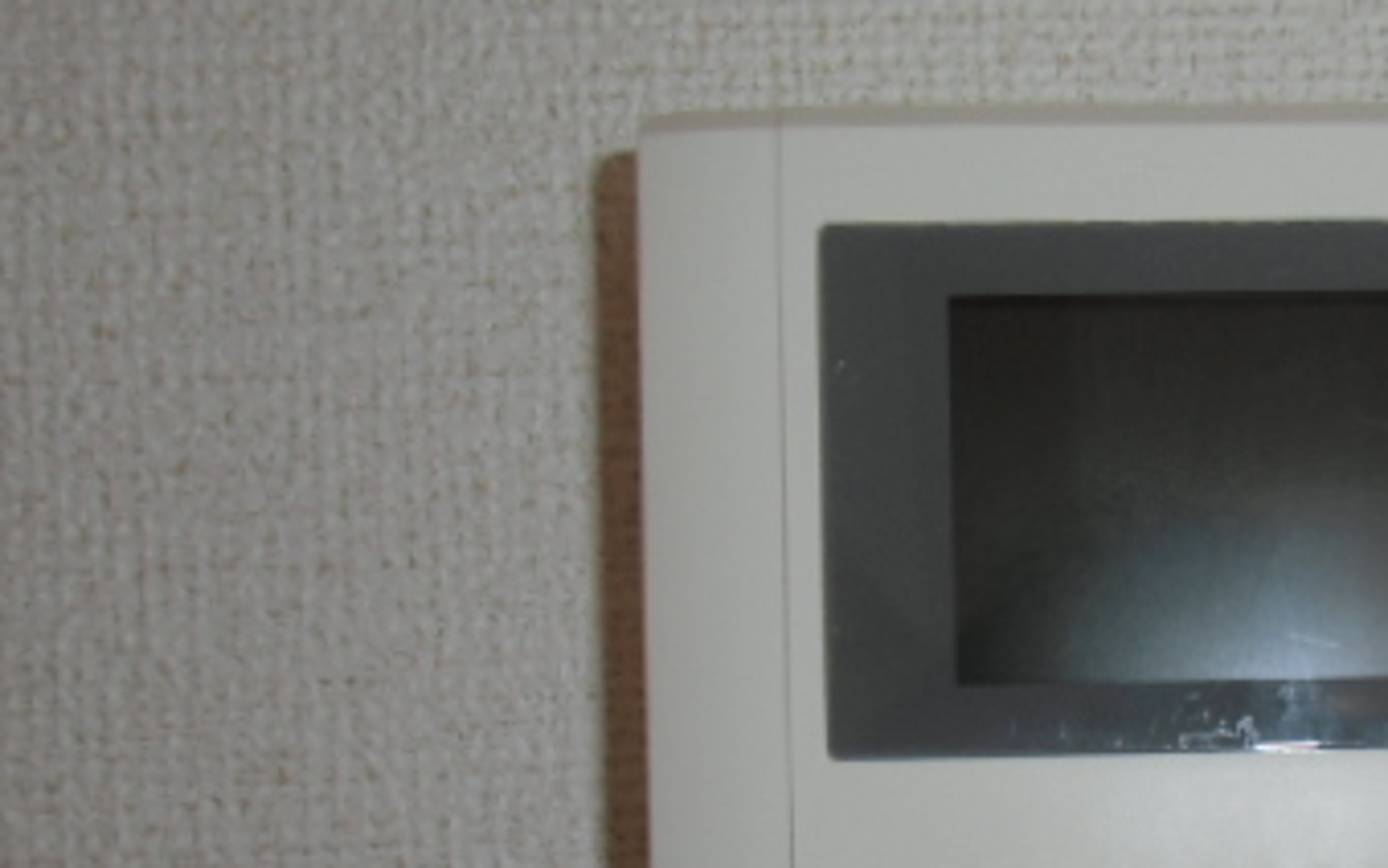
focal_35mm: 48
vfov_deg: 25.5
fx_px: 1816
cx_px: 1183
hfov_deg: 39.5
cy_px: 872
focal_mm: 4.24
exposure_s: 1/60
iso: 64
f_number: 3
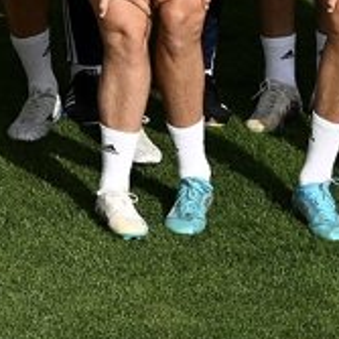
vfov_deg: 4.1
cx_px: -867
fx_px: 4742
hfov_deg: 3.9
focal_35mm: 428
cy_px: -216
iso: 400
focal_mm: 70
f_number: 5.6
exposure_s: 1/3200
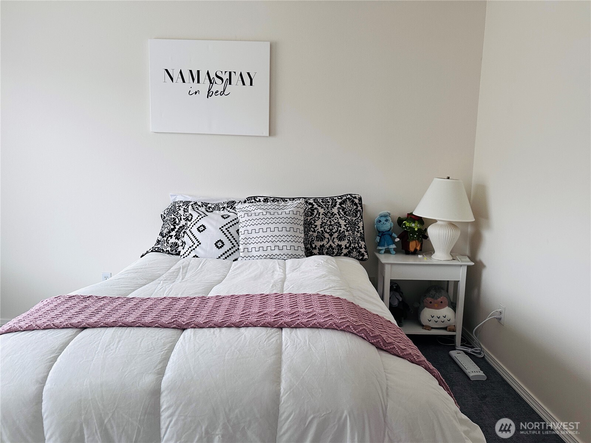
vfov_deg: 56.8
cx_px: 296
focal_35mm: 24
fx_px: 410
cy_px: 222
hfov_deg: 71.6
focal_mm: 6.86
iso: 250
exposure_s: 1/117
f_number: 1.78
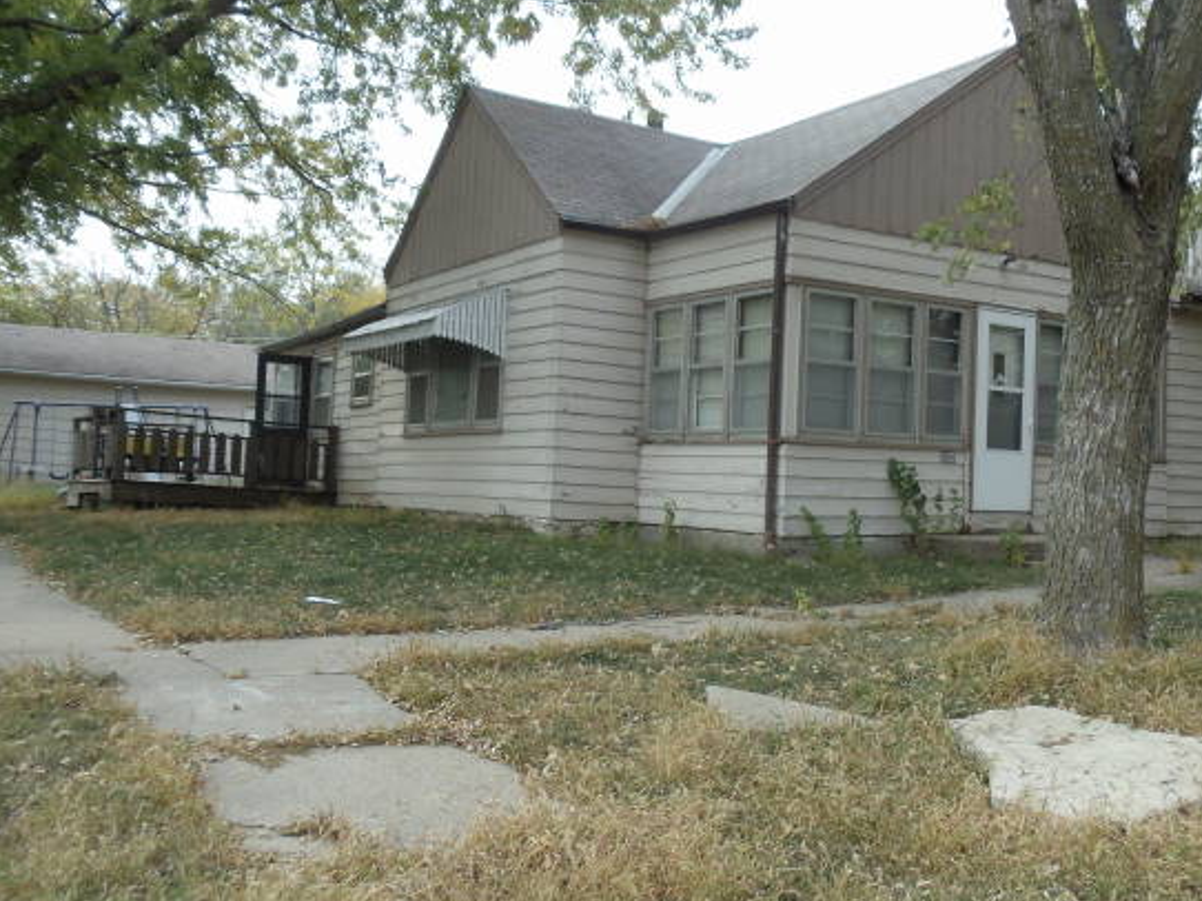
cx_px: 670
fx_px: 1805
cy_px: 444
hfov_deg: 36.8
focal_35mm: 52
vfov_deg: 28.0
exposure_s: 1/250
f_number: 3.5
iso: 100
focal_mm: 6
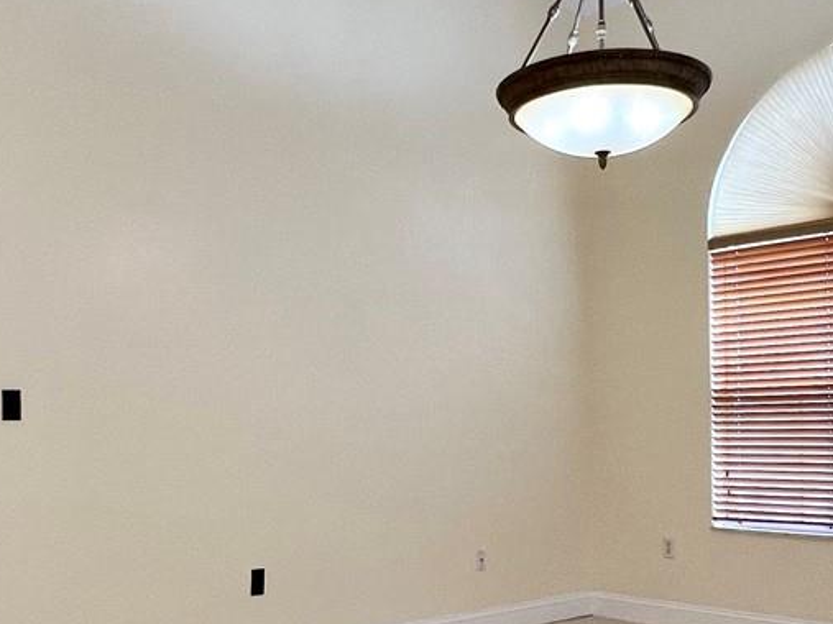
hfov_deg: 45.8
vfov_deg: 34.8
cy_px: 414
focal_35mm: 41
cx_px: 396
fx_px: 986
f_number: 1.8
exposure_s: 1/120
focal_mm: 1.57
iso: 100
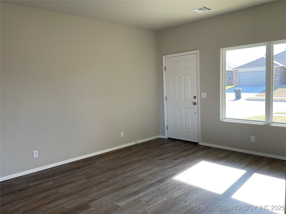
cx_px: 143
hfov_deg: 61.7
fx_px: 240
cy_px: 107
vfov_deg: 48.2
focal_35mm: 29
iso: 40
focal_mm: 3
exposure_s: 1/120
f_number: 1.8
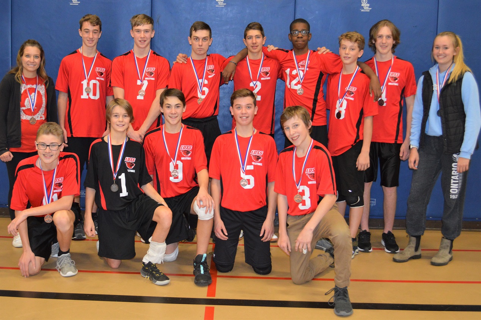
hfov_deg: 53.2
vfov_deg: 36.8
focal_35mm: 36
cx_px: 240
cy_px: 160
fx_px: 481
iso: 1000
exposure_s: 1/60
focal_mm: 24
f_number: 4
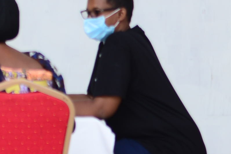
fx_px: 3382
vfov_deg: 2.6
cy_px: -74
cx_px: -32
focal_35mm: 527
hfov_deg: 3.9
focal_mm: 70
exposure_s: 1/200
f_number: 2.8
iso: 125
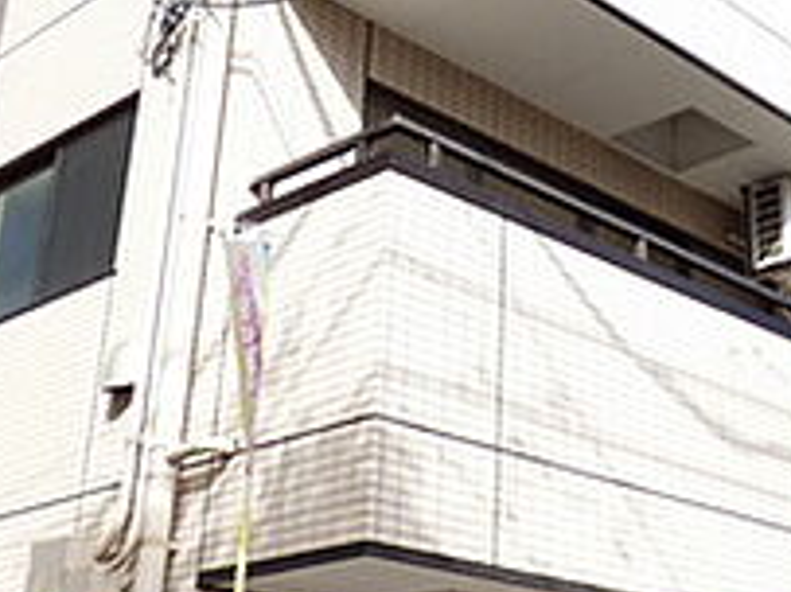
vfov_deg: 23.1
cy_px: 183
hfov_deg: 30.2
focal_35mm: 63
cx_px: 596
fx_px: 1439
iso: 100
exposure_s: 1/800
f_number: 2.8
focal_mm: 3.58
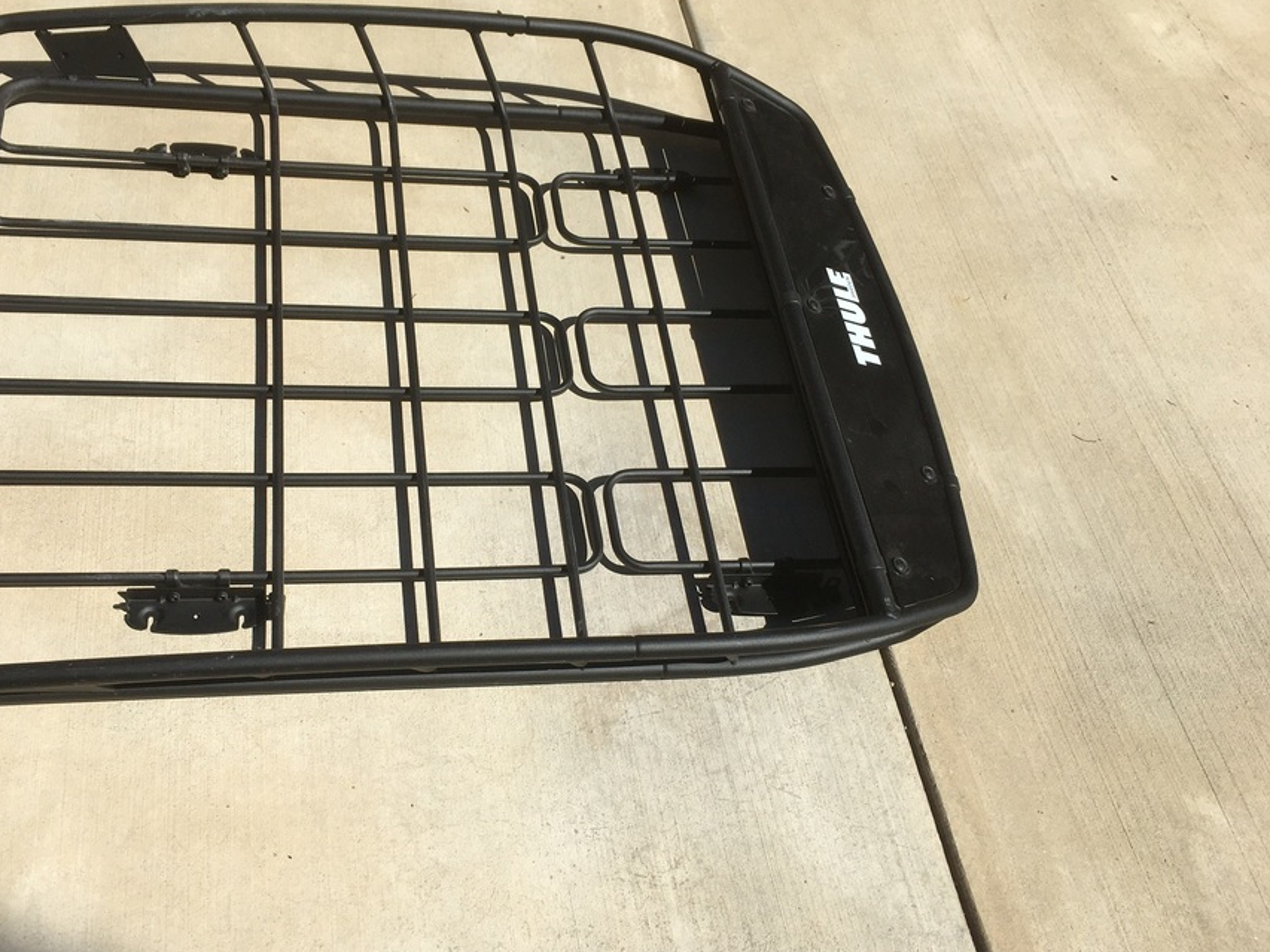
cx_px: 536
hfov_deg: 53.7
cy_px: 489
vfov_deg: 41.8
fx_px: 1248
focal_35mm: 34
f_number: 2.2
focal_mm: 4.15
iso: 25
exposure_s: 1/3077
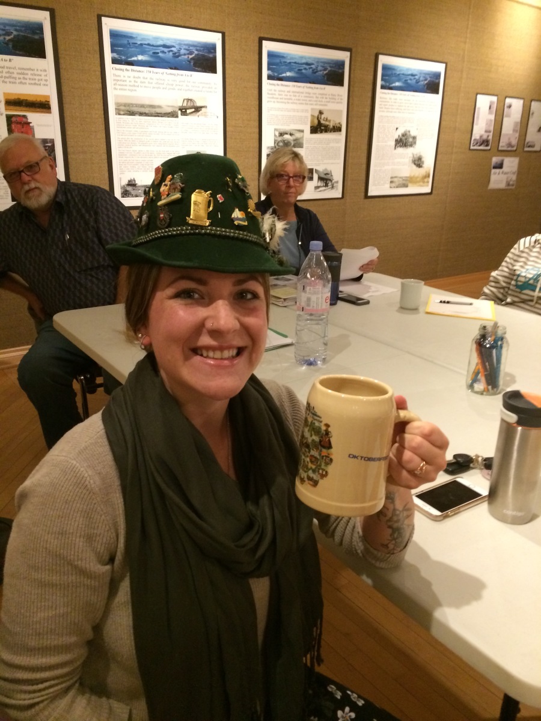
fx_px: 604
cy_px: 360
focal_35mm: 29
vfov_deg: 61.7
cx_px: 270
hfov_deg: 48.2
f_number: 2.2
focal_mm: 4.15
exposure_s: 1/20
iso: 320
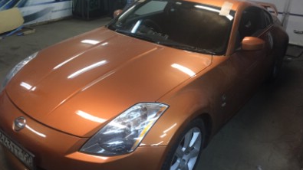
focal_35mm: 32
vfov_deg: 36.5
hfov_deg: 61.0
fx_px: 257
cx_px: 153
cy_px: 66
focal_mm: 4.15
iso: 200
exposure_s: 1/33
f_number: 2.2
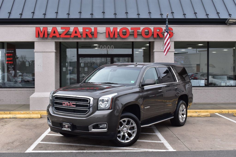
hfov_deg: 38.9
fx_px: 334
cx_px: 118
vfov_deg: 26.5
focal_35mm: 51
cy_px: 78
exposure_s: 1/160
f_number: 9
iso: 400
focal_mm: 34
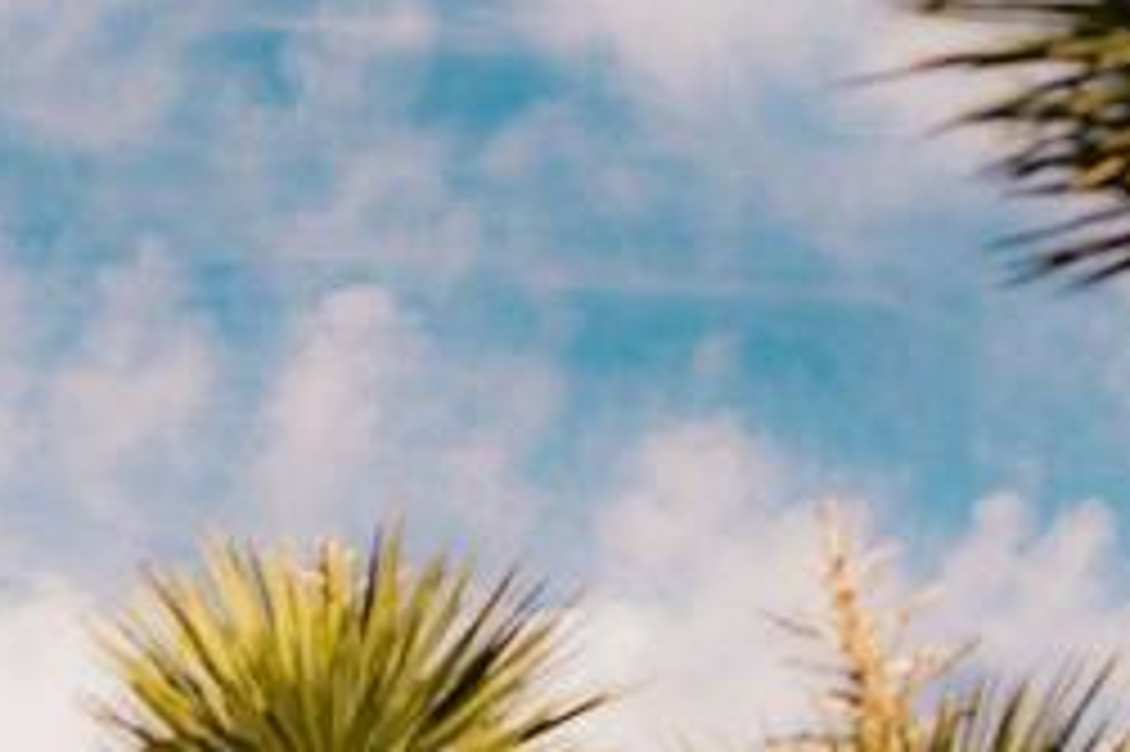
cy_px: 1495
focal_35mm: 143
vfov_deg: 9.0
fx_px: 4486
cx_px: -459
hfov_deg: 13.7
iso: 100
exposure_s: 1/1600
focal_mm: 35
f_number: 3.2
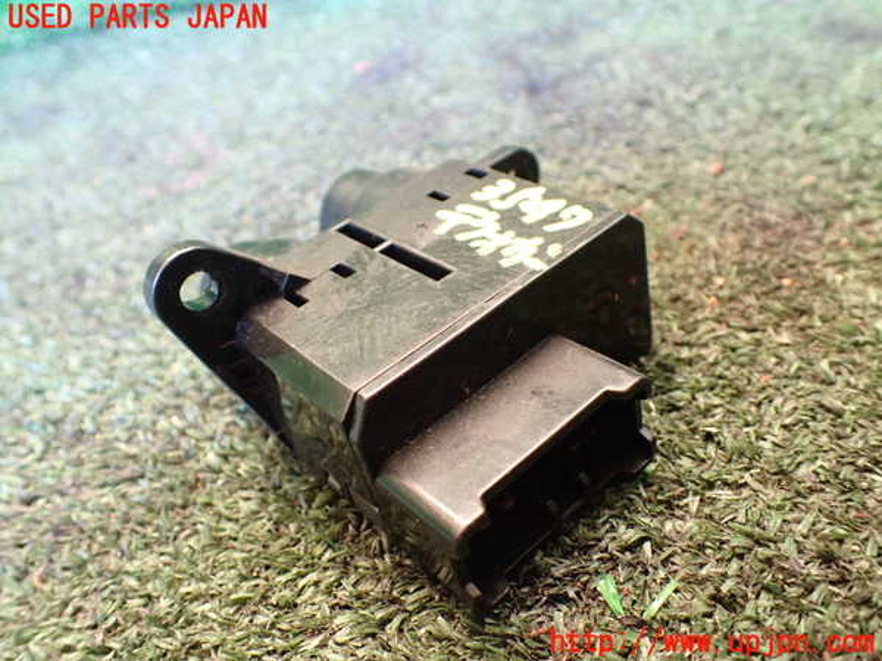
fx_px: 764
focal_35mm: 30
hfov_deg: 60.0
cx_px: 441
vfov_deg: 46.8
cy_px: 330
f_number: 2.3
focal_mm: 5.4
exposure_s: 1/30
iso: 800
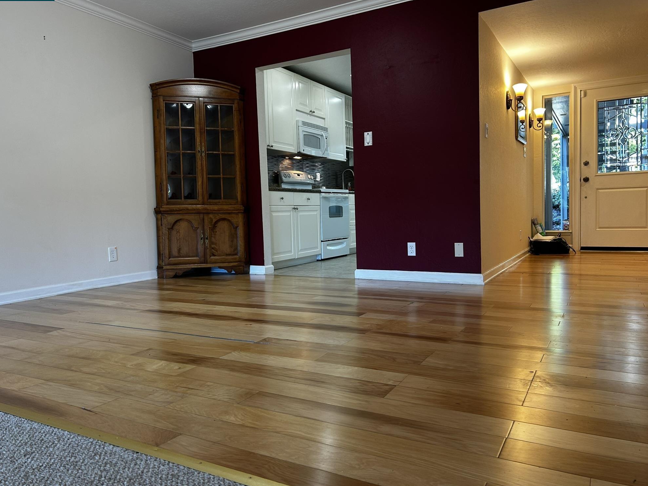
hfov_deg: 65.3
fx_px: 505
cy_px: 237
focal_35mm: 27
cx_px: 325
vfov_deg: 51.3
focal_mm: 5.7
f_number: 1.5
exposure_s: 1/60
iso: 80
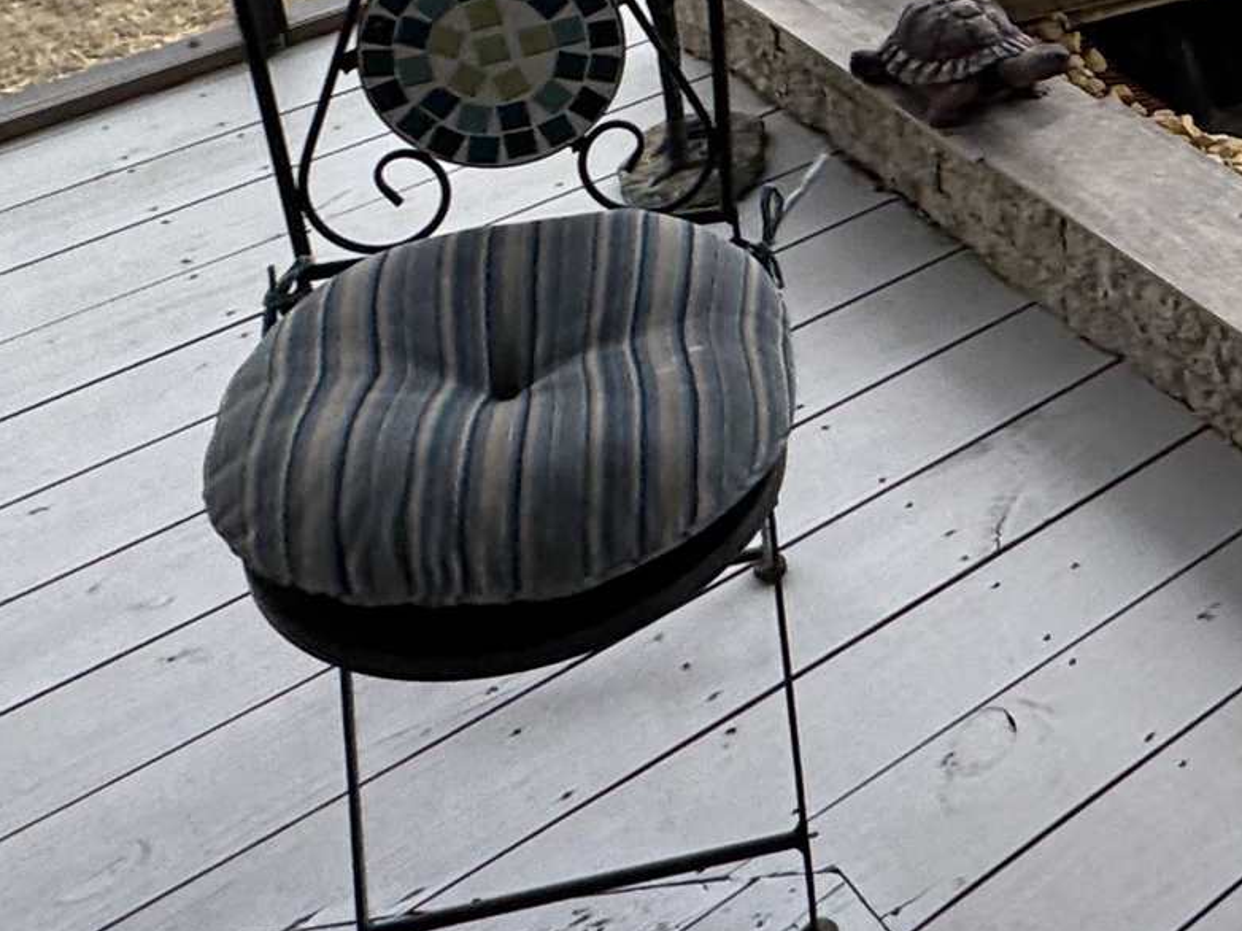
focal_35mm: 55
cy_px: -94
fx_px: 1973
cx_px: 1232
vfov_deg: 24.7
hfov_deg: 32.3
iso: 50
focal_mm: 2.22
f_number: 2.2
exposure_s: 1/99
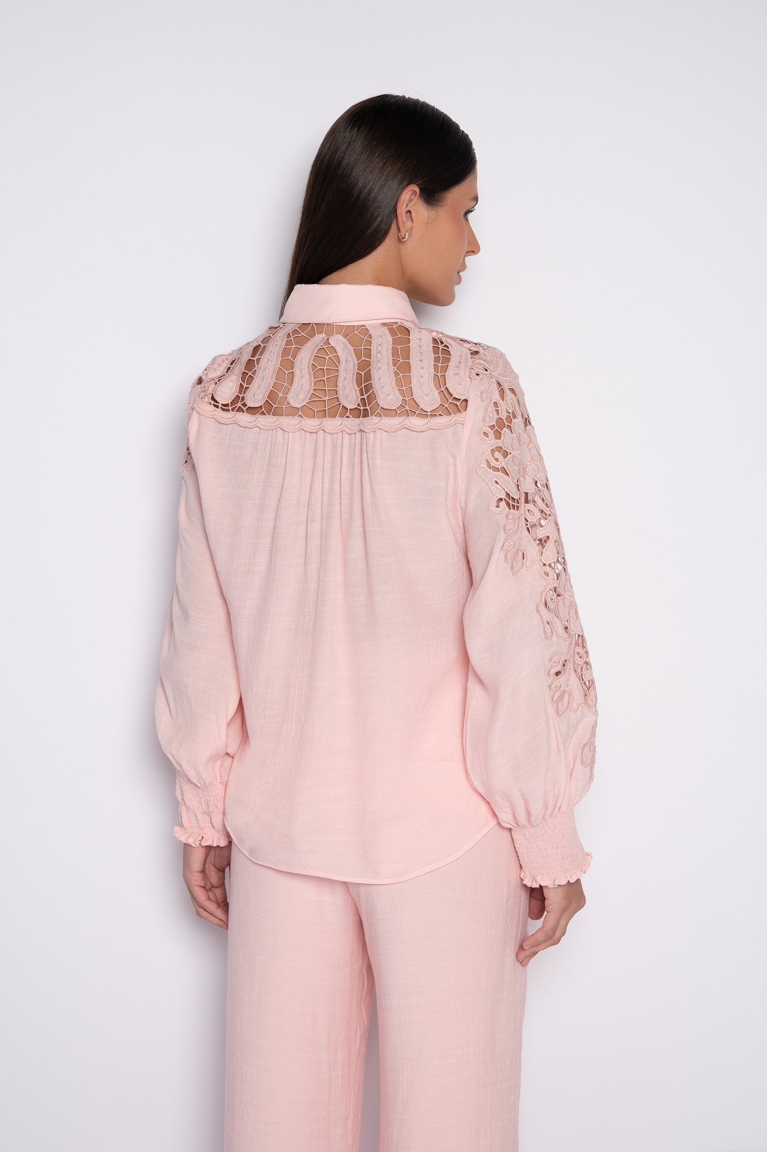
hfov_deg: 26.0
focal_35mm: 52
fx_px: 1664
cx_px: 384
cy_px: 576
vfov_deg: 38.2
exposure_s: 1/160
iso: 200
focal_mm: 52
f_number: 5.6
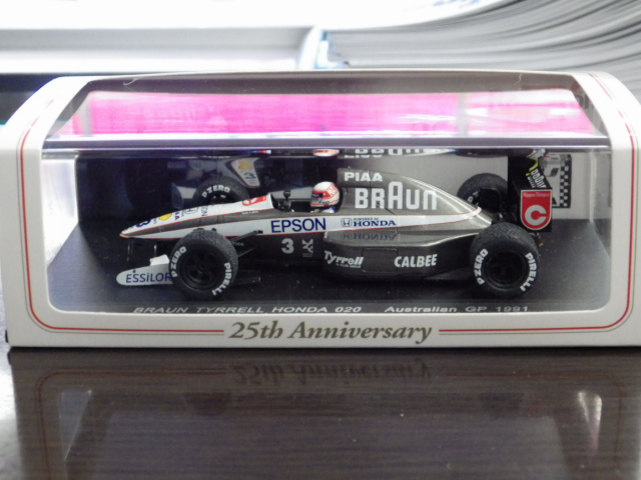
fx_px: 1315
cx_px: 320
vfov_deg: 20.7
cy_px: 240
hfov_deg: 27.4
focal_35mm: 71
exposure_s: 1/40
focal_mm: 12.8
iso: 800
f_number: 4.2
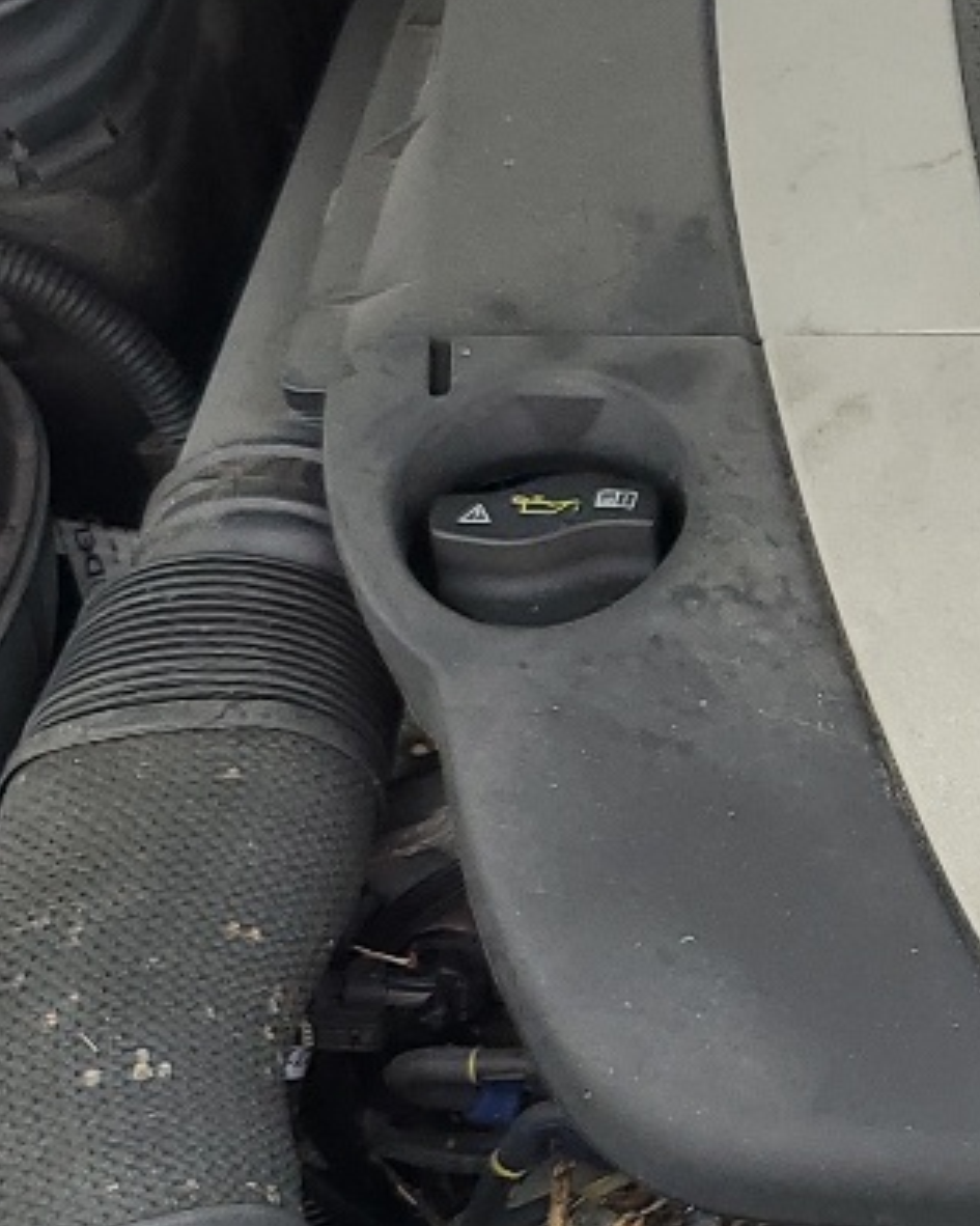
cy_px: 725
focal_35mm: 103
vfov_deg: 18.6
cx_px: 1391
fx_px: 3736
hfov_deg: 14.1
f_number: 1.5
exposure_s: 1/500
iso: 50
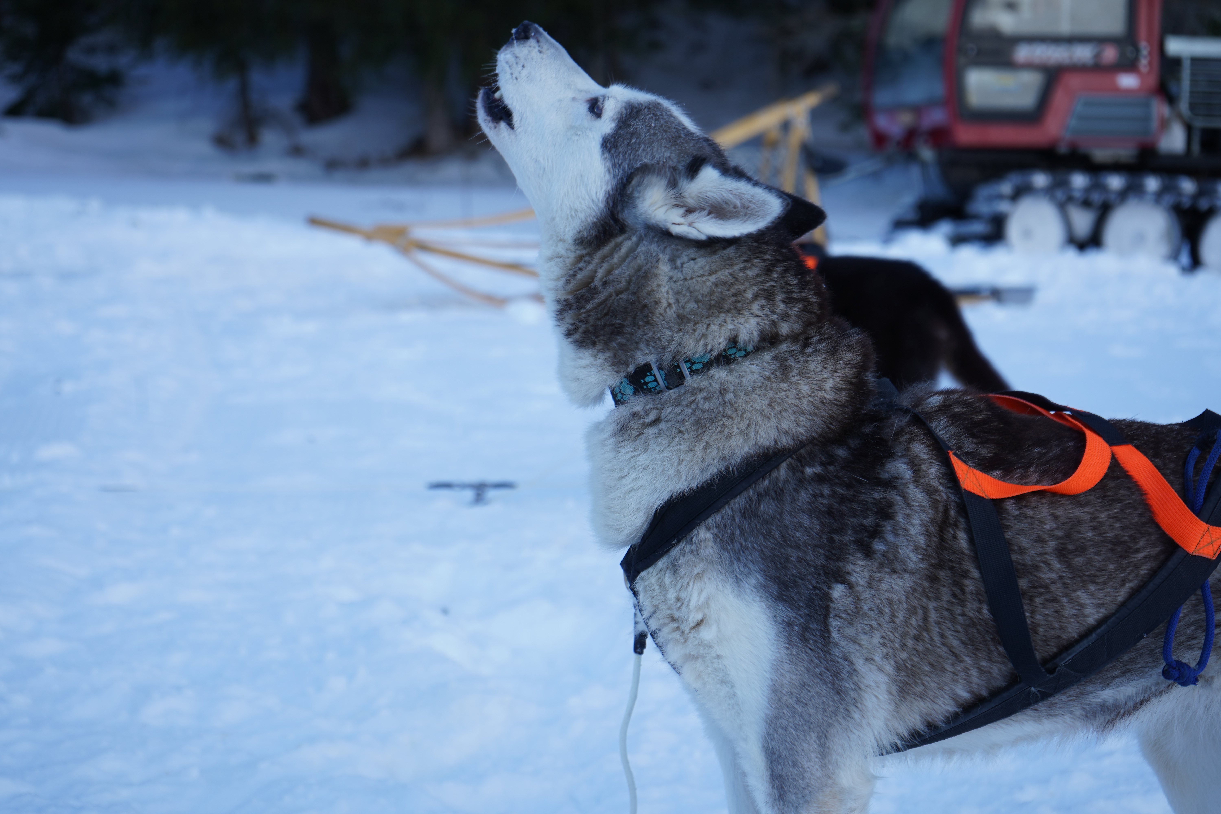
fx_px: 2374
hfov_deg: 28.8
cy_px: 407
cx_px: 610
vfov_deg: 19.5
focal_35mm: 70
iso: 100
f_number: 6.3
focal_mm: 70
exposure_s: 1/160
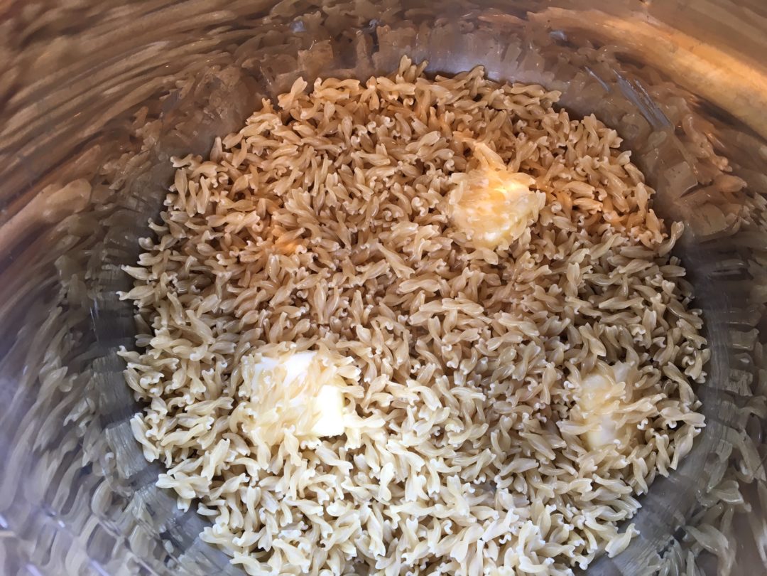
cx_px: 384
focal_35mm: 29
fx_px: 643
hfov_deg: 61.7
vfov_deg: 48.2
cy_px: 288
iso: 50
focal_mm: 4.15
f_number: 2.2
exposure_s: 1/30
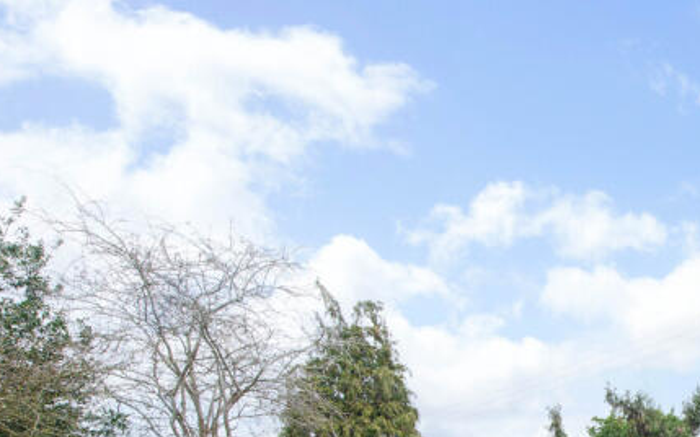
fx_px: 649
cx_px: 773
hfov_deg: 43.6
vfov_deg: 31.2
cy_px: 527
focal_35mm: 34
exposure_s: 1/250
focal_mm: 14
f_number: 8
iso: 400
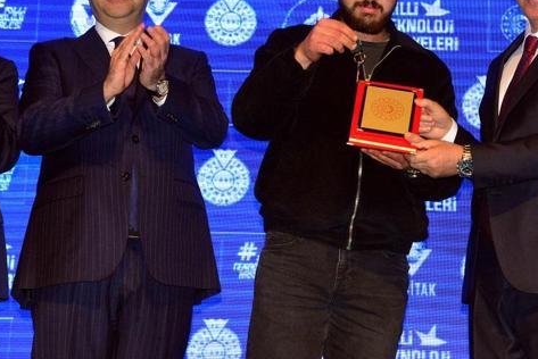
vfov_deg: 10.8
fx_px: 1899
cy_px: 87
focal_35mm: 127
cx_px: 348
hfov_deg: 16.1
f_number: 9
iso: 5000
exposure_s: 1/200
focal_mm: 78
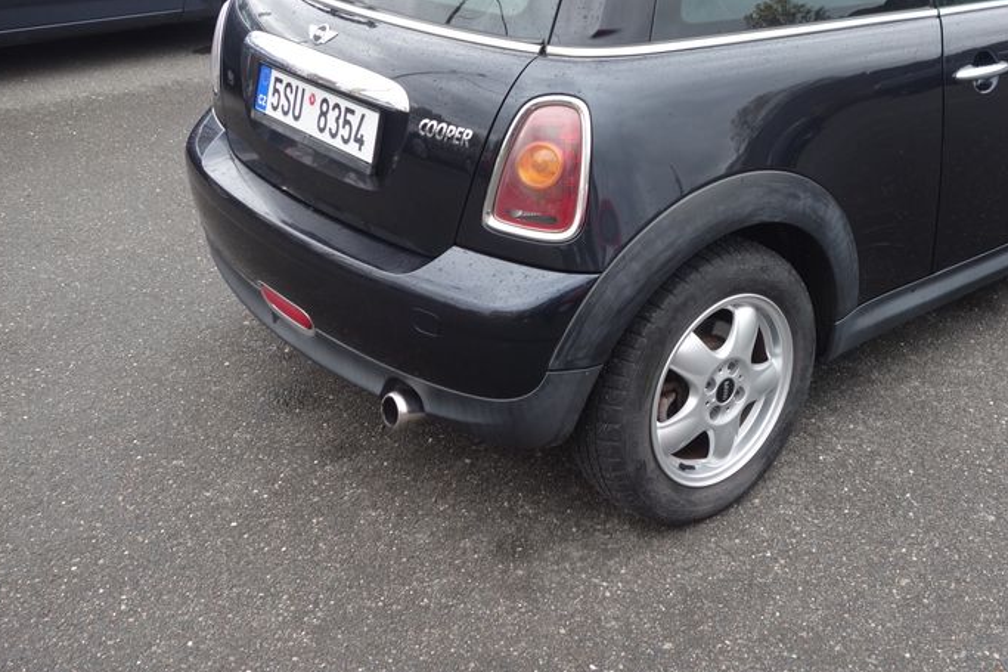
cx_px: 716
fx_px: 1176
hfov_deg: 45.3
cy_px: 171
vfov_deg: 31.3
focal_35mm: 42
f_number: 3.5
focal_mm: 10.4
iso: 125
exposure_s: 1/100
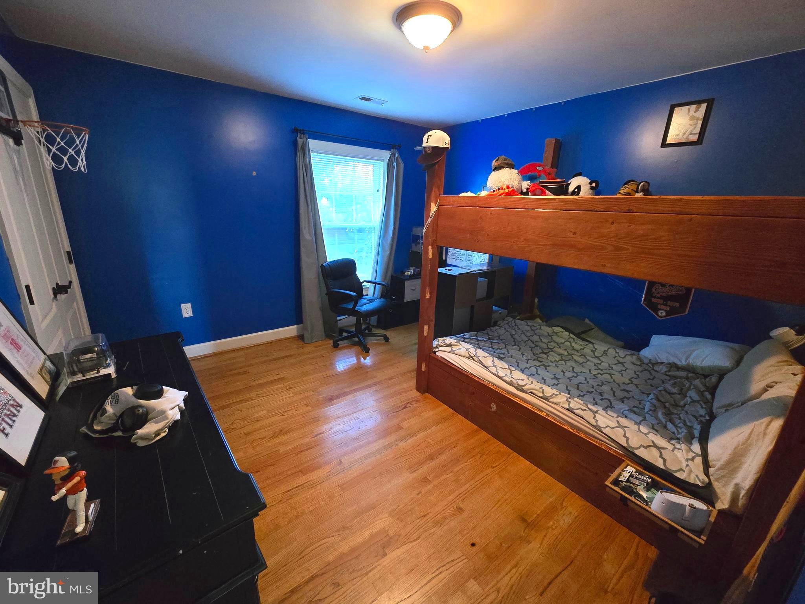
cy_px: 302
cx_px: 402
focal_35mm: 13
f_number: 2.2
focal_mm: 2.2
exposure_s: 1/40
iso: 1250
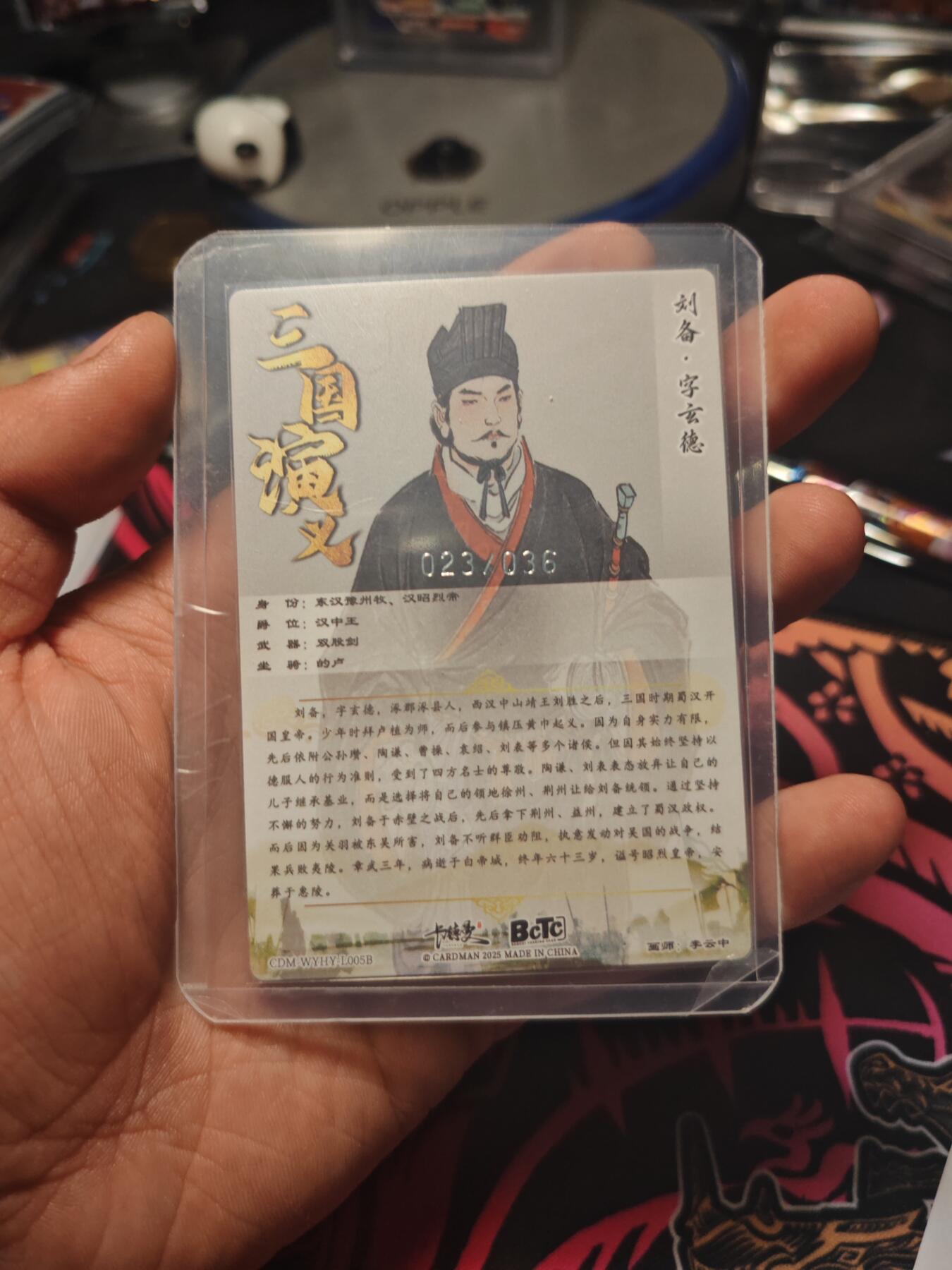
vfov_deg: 67.3
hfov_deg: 53.1
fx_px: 953
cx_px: 476
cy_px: 635
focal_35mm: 26
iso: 125
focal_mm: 5.4
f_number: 1.6
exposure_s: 1/100
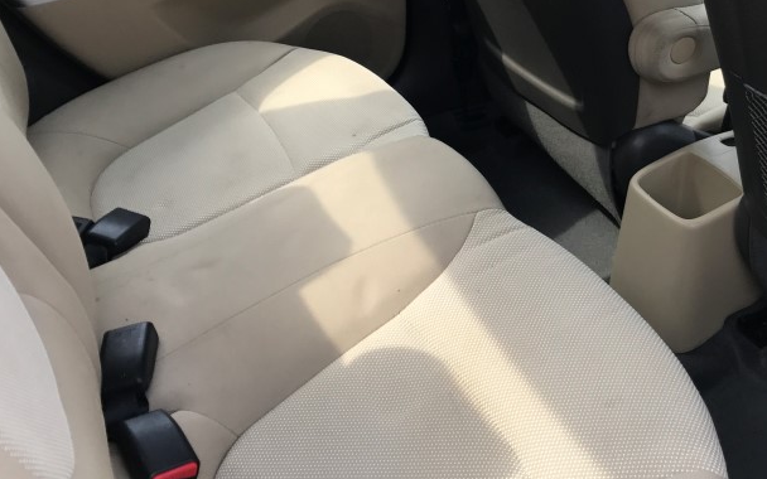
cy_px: 35
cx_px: 561
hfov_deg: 39.4
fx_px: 1045
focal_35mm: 50
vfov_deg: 25.0
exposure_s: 1/251
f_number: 1.8
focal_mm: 3.99
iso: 20
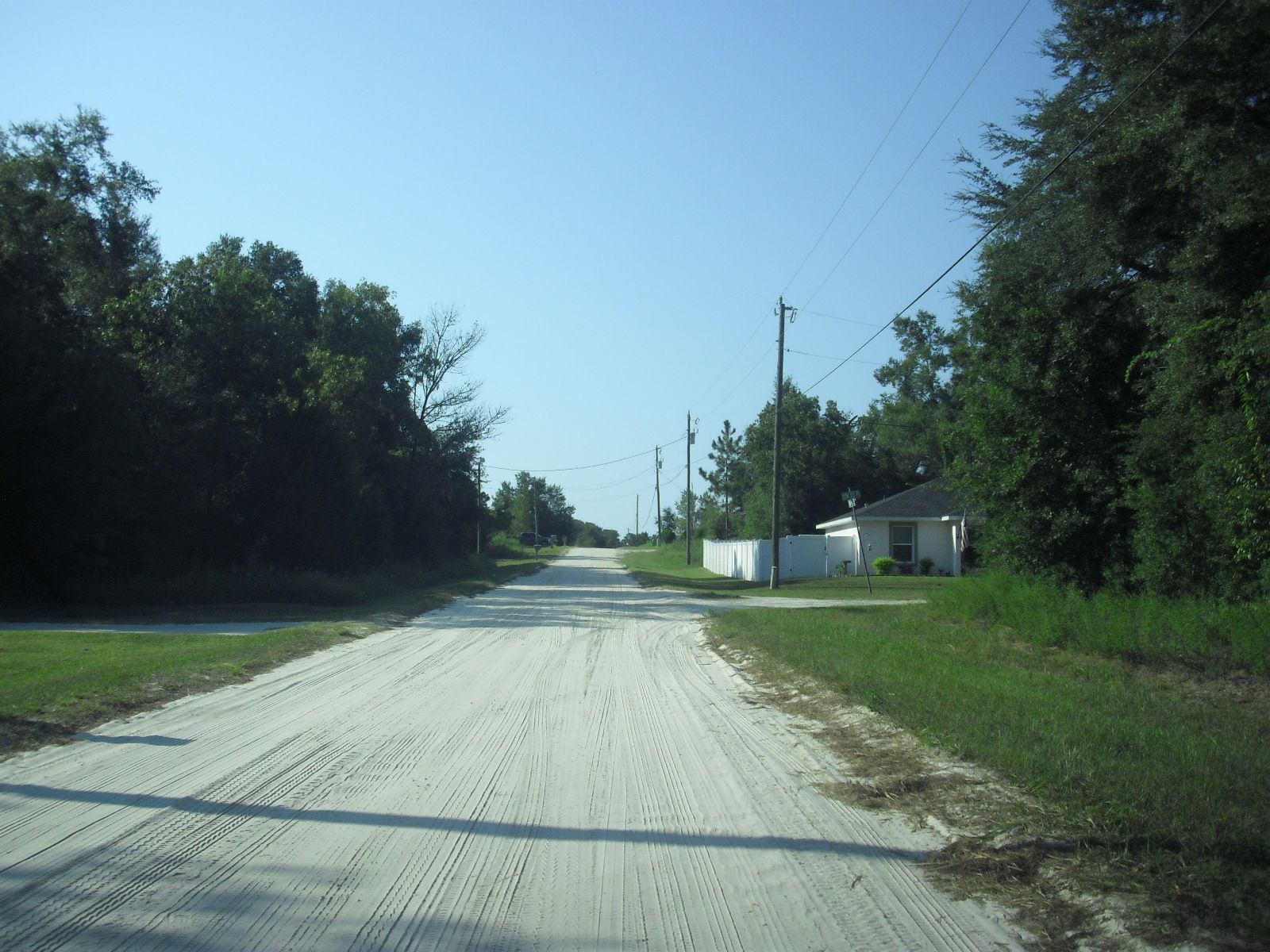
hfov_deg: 49.0
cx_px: 635
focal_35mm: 38
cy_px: 476
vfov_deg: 37.7
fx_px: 1394
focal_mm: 6.2
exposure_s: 1/250
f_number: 8
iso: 100
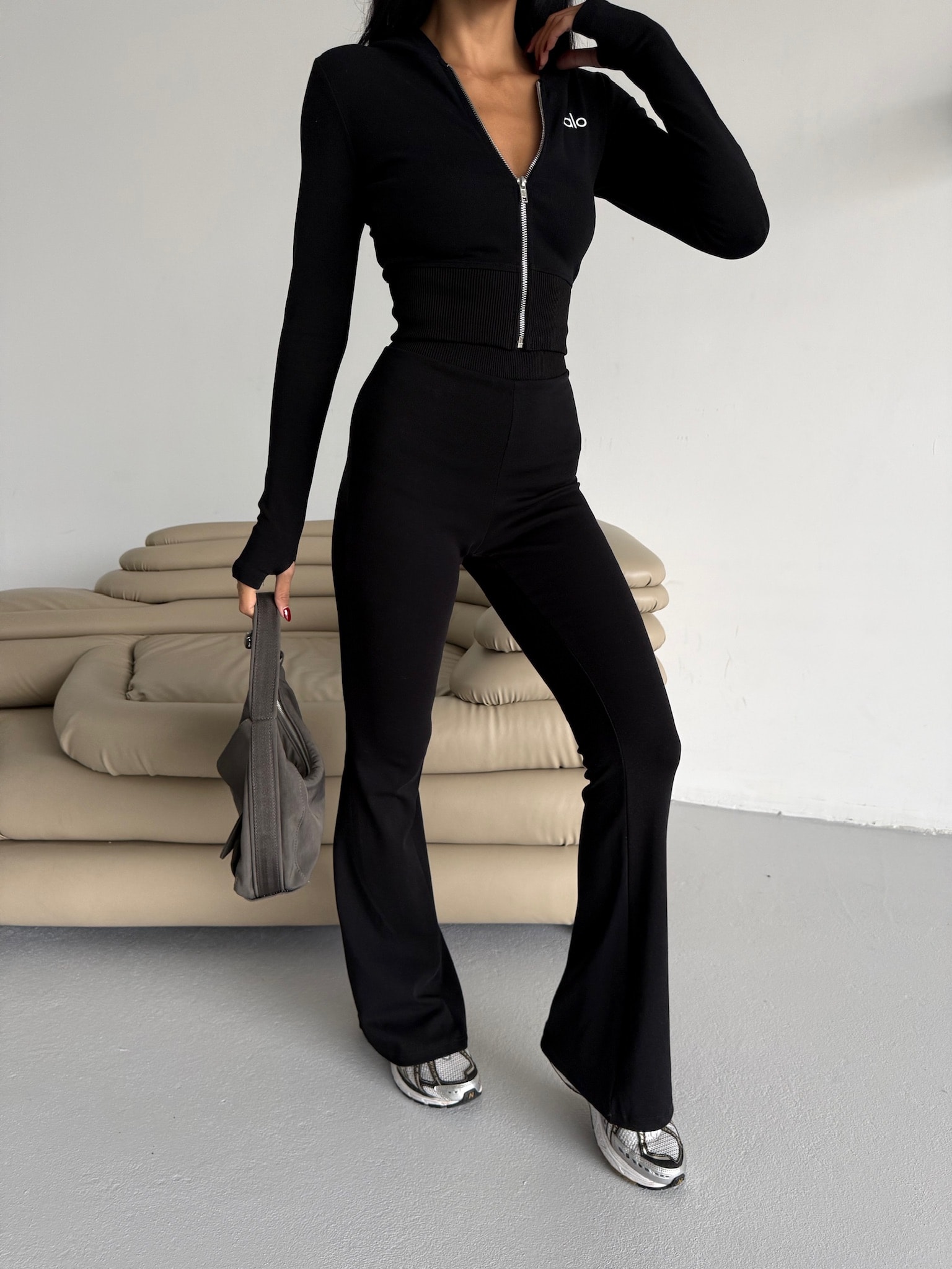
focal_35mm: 24
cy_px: 634
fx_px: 880
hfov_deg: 56.8
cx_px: 476
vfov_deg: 71.6
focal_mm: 6.76
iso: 200
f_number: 1.78
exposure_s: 1/91
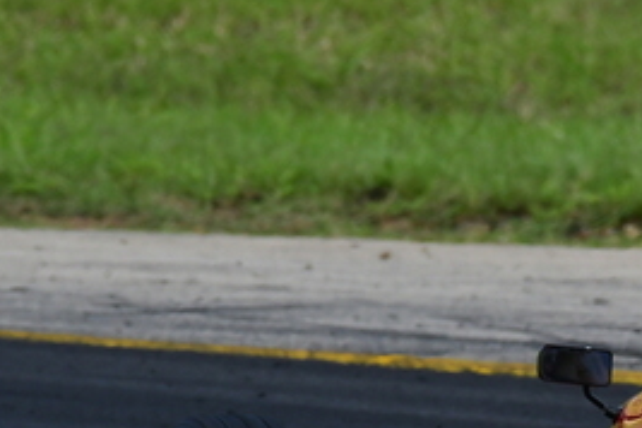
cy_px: 350
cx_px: 628
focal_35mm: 2249
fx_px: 40104
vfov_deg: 0.6
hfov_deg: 0.9
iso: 500
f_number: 11
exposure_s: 1/640
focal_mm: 500
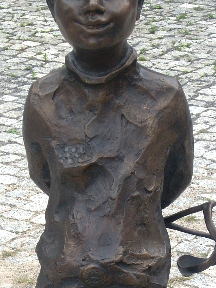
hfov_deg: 9.0
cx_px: 136
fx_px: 1373
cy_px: 218
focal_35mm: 165
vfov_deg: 11.9
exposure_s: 1/57.5
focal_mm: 12.8
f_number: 4.2
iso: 64
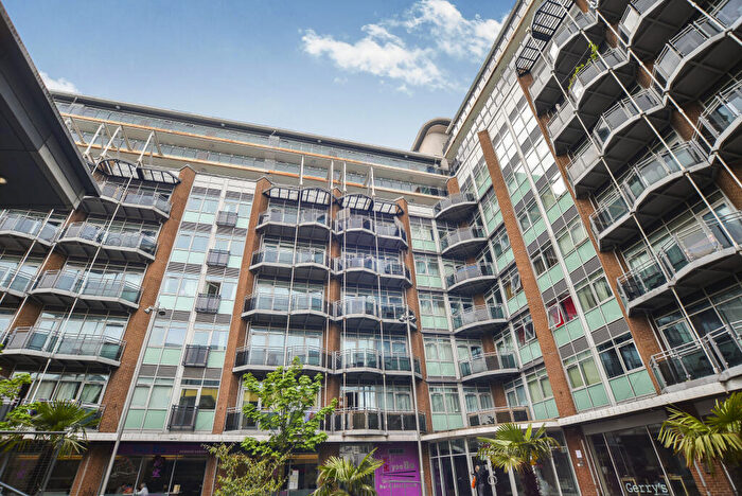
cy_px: 248
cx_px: 371
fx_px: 351
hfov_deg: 93.2
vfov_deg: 70.5
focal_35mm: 17
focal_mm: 17
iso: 125
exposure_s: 1/200
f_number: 7.1
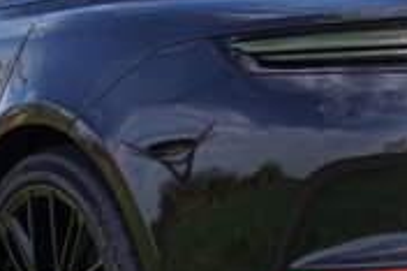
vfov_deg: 4.8
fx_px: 3208
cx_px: 250
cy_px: 5
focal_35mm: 284
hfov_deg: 7.3
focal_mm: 65
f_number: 4
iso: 100
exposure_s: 1/400
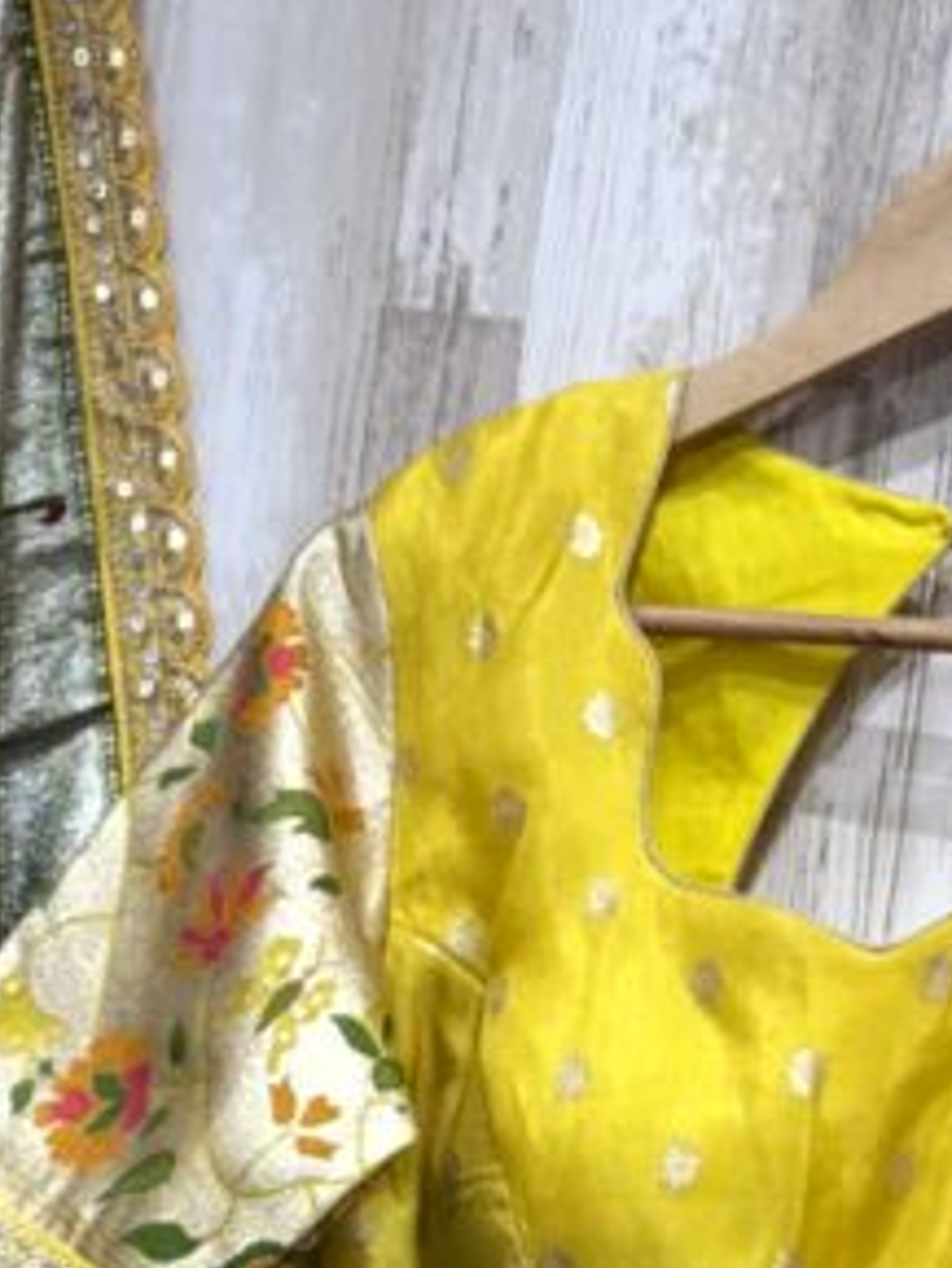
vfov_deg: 13.2
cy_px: 1716
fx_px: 5276
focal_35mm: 144
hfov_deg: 10.3
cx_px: 509
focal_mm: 5.96
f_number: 1.6
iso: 40
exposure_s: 1/100
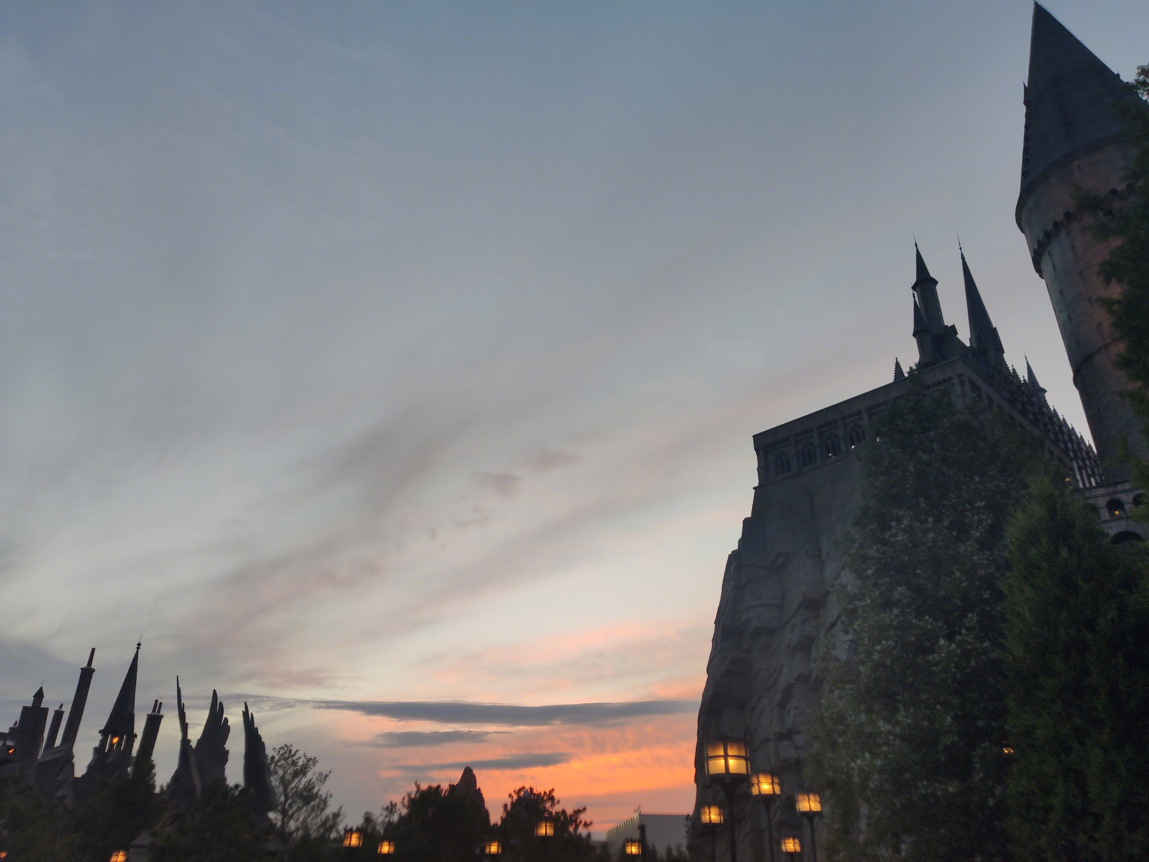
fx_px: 863
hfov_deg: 67.3
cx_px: 574
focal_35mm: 26
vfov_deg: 53.1
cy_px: 431
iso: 120
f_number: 1.75
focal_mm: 4.75
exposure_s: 1/100
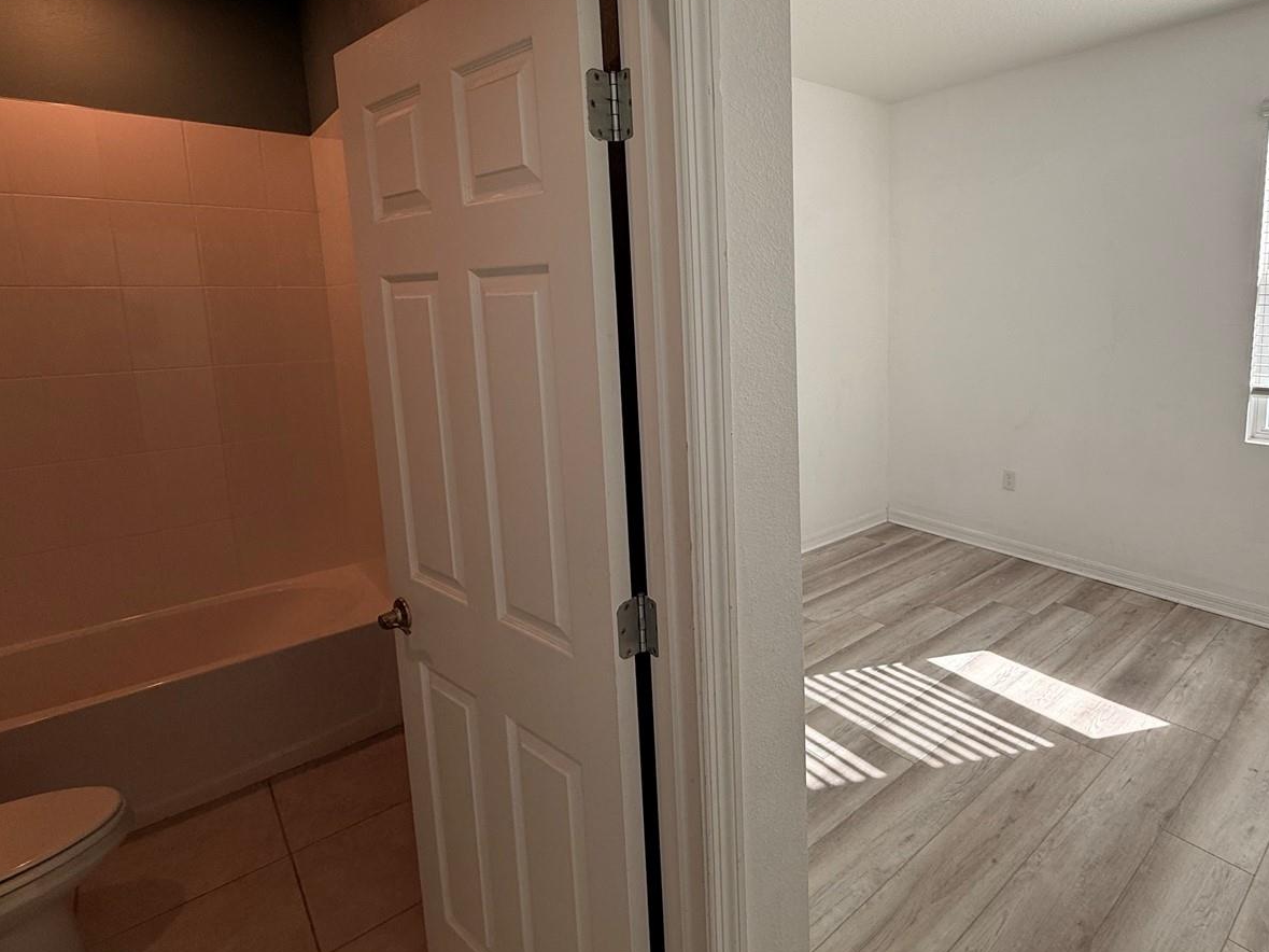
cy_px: 389
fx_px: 696
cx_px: 791
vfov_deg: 68.1
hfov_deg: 83.1
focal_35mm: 19
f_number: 2.2
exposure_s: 1/147
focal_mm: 2.22
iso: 64
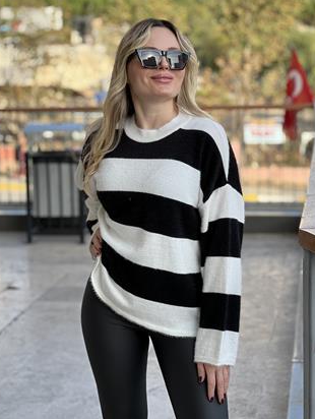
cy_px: 186
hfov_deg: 17.0
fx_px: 1053
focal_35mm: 87
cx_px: 163
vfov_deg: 22.5
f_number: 2.8
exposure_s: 1/135
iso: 20
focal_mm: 9
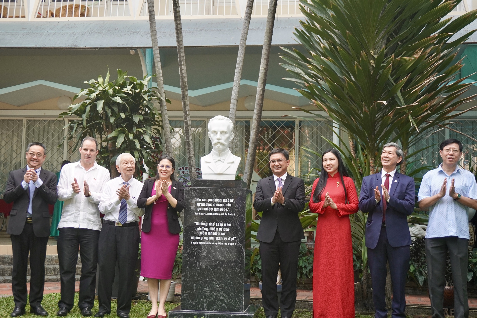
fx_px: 656
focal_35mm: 50
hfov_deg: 40.0
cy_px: 159
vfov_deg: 27.3
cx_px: 238
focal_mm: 33
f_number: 5
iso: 500
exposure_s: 1/160
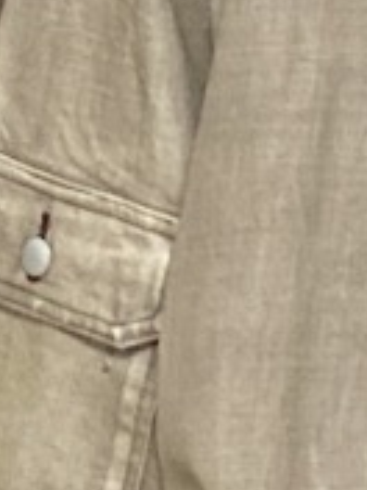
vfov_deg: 15.3
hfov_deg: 11.8
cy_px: 519
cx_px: 156
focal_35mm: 126
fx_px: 1781
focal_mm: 4.25
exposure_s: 1/36
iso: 640
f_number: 1.8
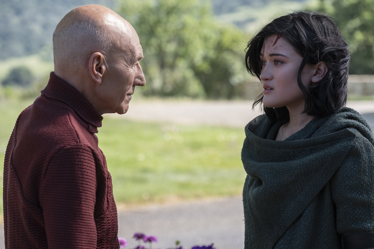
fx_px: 1309
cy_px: 124
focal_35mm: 126
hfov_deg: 16.3
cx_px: 187
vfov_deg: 10.9
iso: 200
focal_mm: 83.8
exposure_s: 1/250
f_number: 4
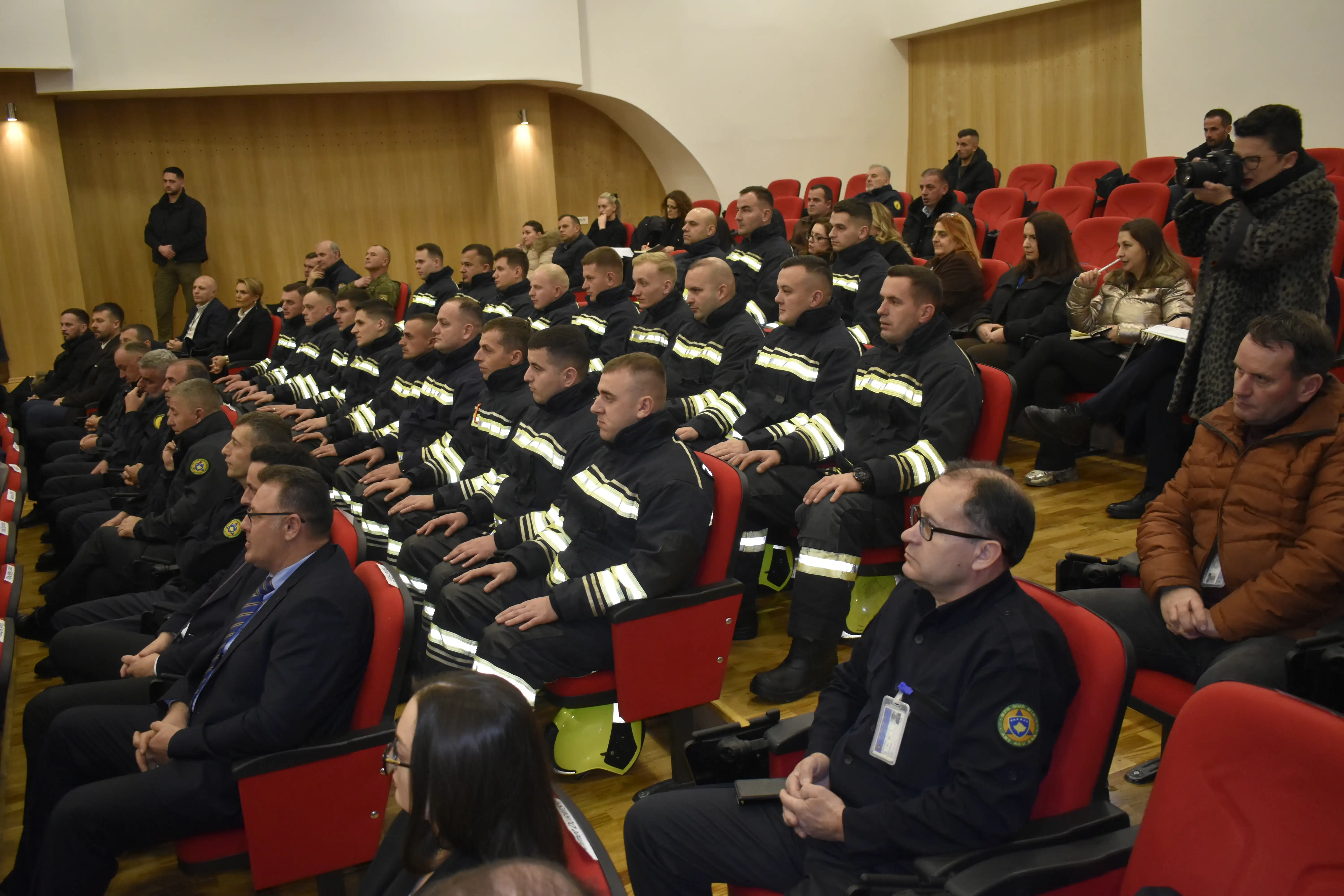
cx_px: 672
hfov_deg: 59.5
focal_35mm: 32
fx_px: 1176
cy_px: 448
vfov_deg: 41.7
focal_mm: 21
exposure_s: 1/80
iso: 1600
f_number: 3.8
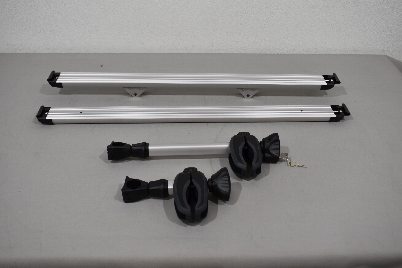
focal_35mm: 40
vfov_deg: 33.0
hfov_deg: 47.9
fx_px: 452
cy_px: 134
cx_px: 201
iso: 400
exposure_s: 1/125
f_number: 5.6
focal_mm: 27
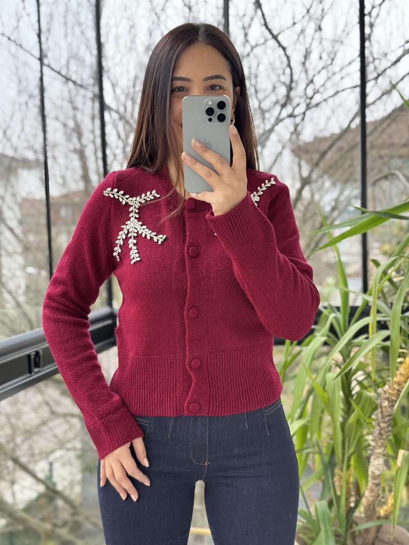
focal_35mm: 48
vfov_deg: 39.7
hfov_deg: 30.3
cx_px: 204
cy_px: 272
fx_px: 756
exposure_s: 1/60
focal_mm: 6.76
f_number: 1.78
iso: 100
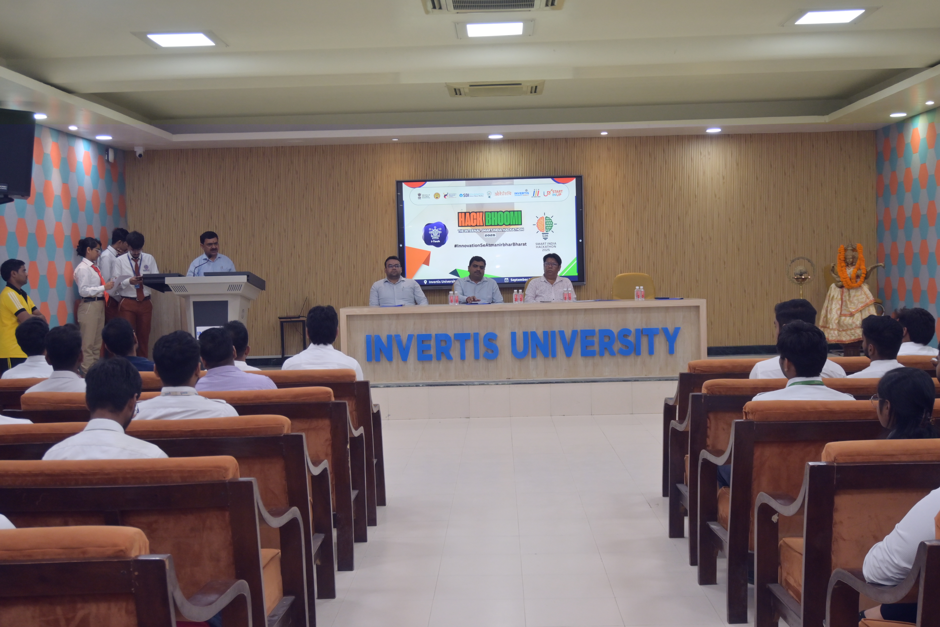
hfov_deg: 46.4
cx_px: 470
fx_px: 1097
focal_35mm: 42
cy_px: 314
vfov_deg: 31.9
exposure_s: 1/180
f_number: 4.5
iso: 800
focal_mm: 28
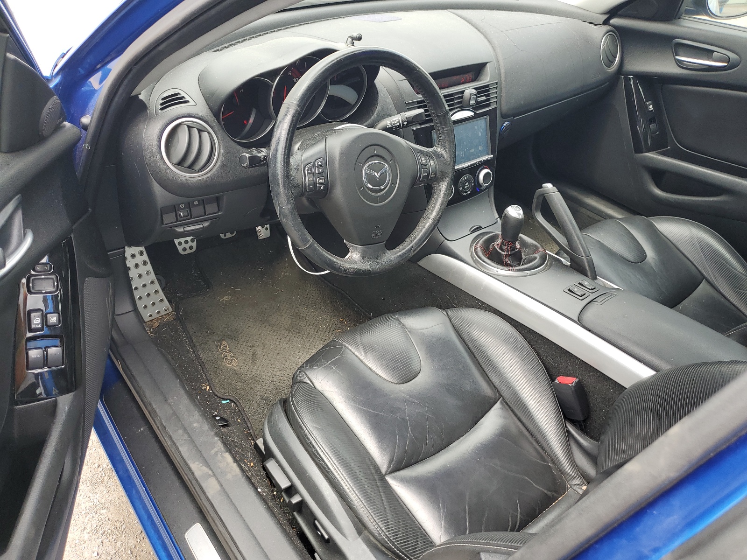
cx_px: 374
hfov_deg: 67.3
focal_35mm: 26
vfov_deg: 53.1
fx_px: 561
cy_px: 280
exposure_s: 1/263
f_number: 1.5
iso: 50
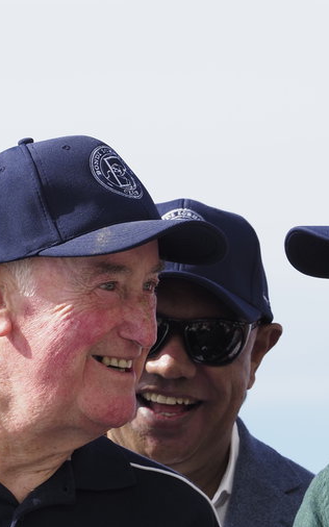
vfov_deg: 3.3
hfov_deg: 2.1
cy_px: 295
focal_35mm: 628
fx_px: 9014
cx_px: 128
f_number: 8
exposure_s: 1/320
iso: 200
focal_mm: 150
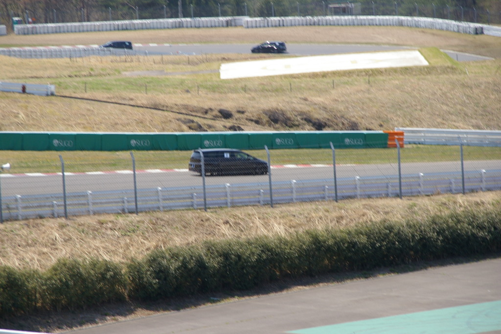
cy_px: 167
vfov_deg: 6.4
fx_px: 2984
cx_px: 250
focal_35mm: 214
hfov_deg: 9.6
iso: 200
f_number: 9.5
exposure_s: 1/350
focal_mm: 143
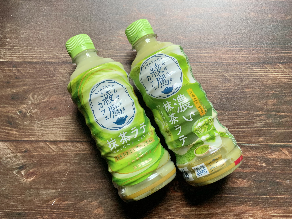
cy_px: 110
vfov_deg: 48.2
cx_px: 146
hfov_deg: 61.7
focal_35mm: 29
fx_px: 245
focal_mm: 3
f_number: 1.8
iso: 64
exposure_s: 1/120
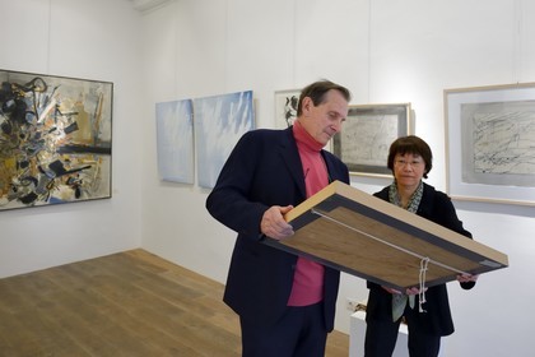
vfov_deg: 53.1
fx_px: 357
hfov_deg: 73.7
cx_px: 268
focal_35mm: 24
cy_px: 178
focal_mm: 24
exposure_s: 1/60
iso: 1600
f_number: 6.3
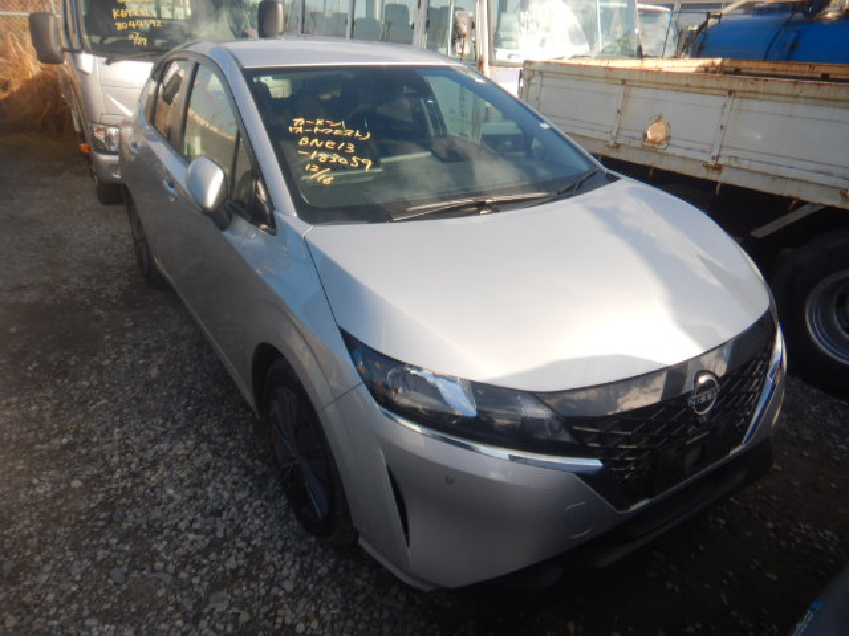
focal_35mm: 24
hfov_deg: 71.6
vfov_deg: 56.8
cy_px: 318
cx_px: 424
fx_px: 589
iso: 125
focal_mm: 4.3
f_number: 2.8
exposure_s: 1/250
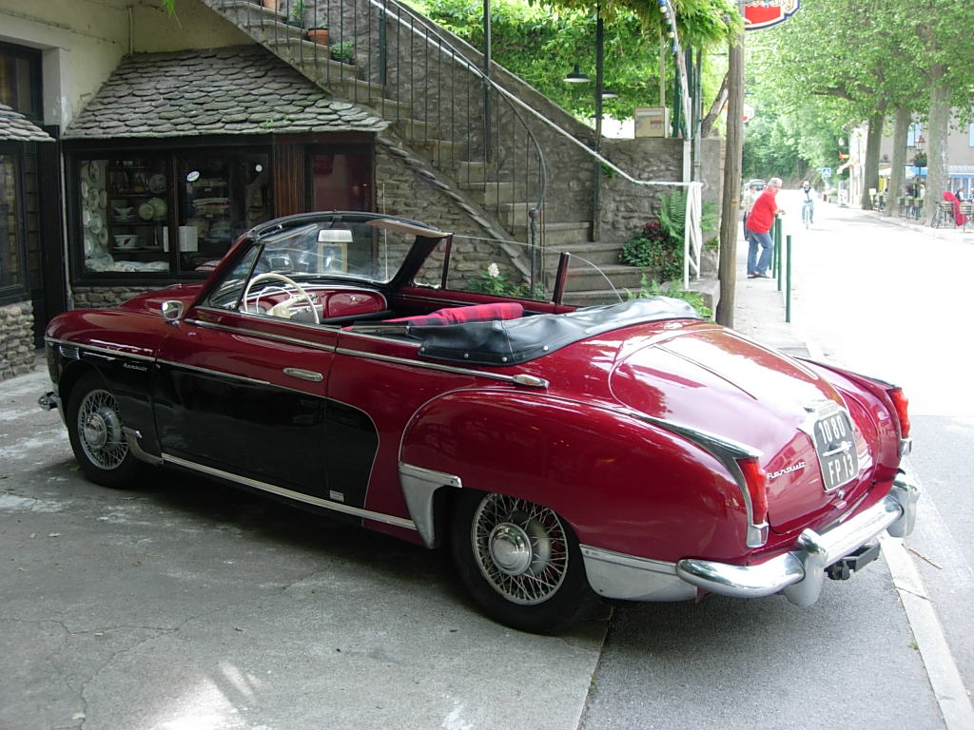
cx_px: 487
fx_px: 1069
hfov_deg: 49.0
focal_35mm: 38
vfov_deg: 37.7
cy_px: 365
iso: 64
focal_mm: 7.8
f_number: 2.8
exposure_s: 1/114
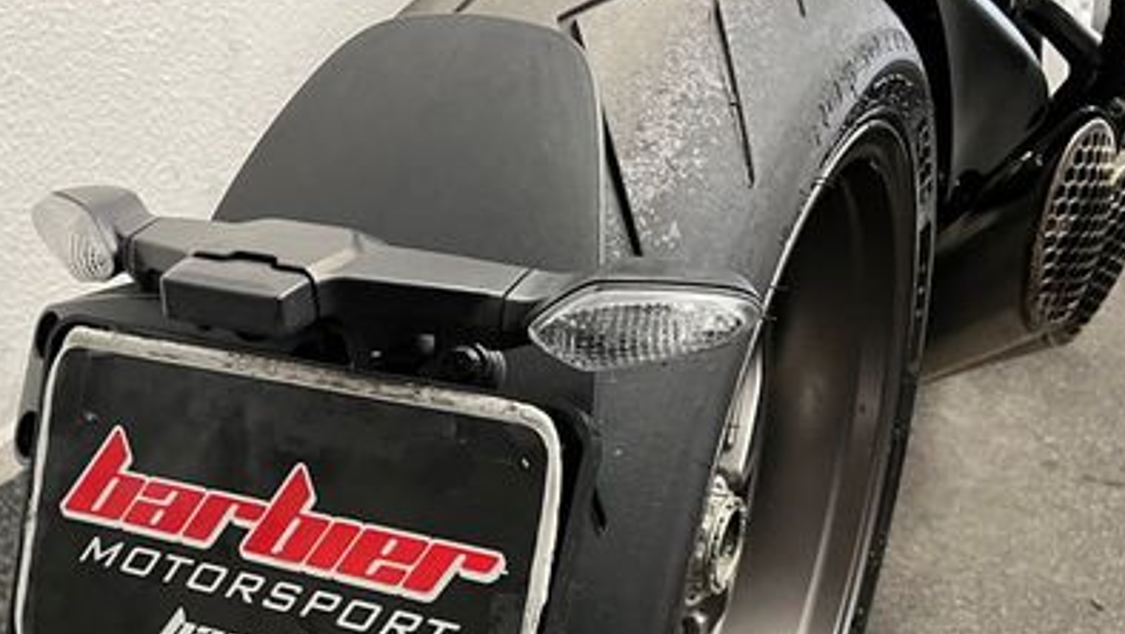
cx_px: 434
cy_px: 554
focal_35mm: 46
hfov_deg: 44.3
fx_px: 1373
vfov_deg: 25.3
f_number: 1.6
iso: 320
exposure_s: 1/50
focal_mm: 5.1
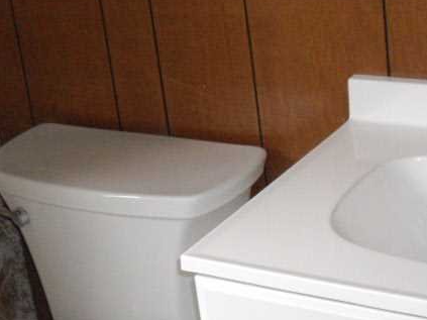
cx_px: 143
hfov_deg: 21.2
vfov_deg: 16.0
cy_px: 196
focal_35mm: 92
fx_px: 1135
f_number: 2.8
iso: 400
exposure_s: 1/40
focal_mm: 7.9
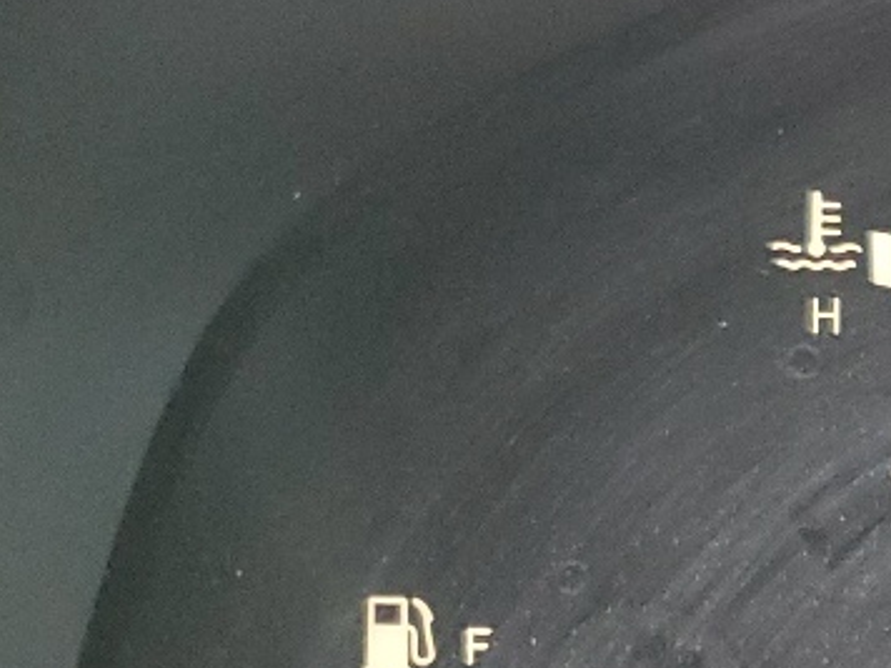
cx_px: 1759
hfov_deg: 14.2
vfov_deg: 12.6
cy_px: 523
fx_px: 3012
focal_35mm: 117
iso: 373
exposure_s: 1/60.2
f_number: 1.5
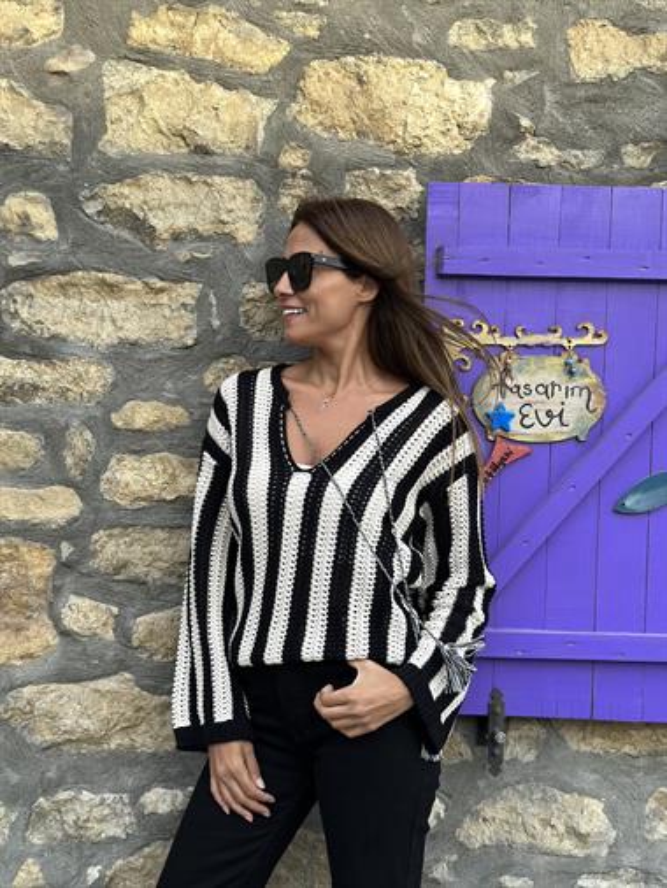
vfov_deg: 39.6
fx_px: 1232
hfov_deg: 30.3
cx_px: 334
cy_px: 444
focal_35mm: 48
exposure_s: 1/642
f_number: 1.78
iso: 80
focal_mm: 6.86
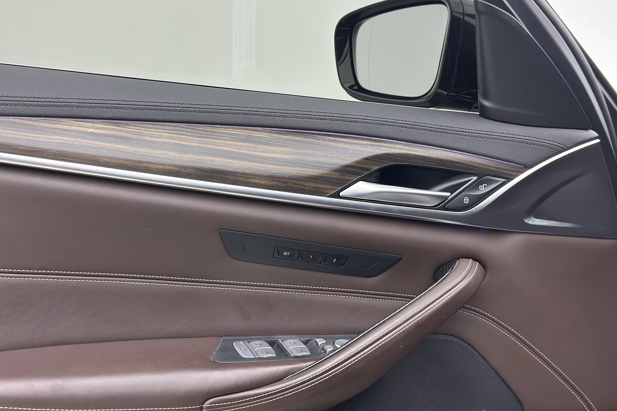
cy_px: 201
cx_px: 309
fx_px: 857
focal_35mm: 50
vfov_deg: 27.0
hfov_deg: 39.6
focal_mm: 6.86
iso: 100
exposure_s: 1/100
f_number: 1.78
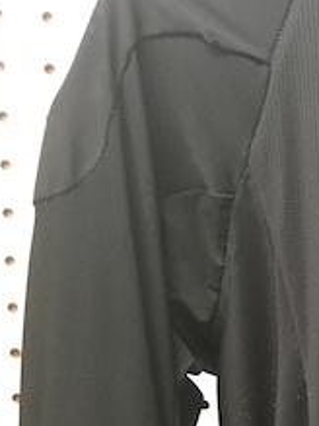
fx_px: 1304
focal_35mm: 106
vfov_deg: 18.0
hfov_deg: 12.8
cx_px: 554
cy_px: 447
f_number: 2.2
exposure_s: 1/20
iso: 200
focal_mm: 4.15
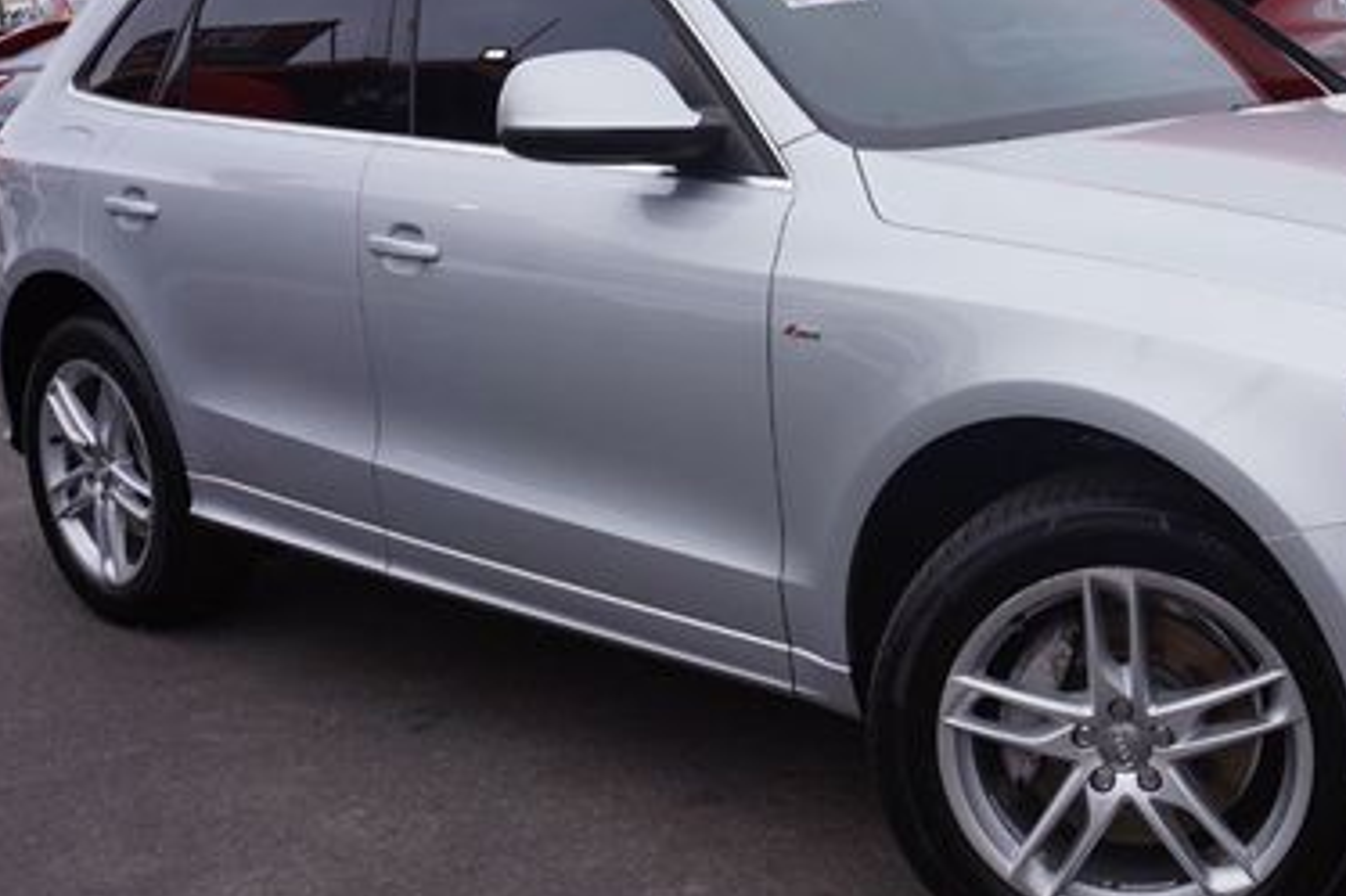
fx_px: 2013
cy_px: 381
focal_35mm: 54
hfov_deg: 36.2
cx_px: 997
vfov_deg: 25.1
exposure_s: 1/80
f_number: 10
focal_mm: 21
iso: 100
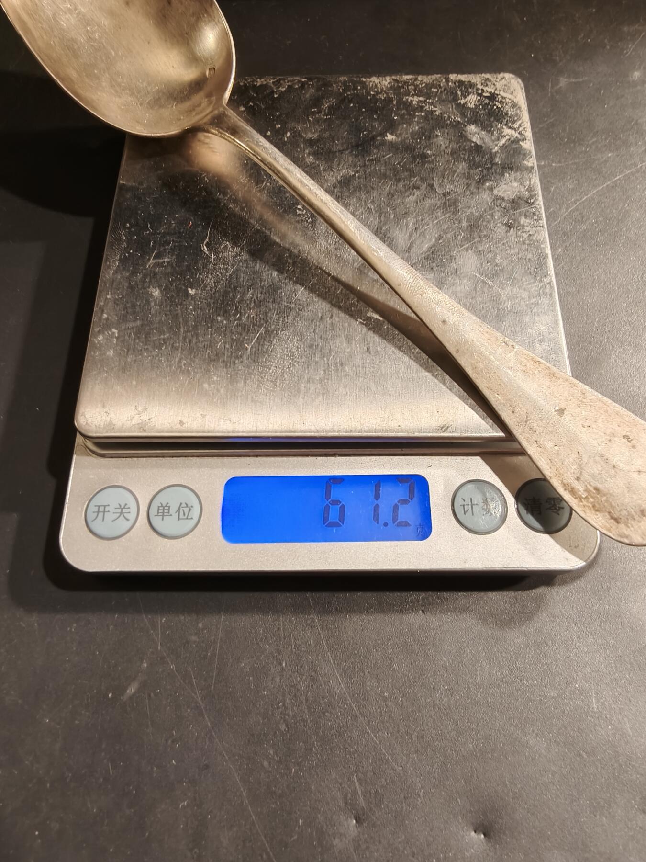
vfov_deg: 73.9
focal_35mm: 23
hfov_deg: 58.9
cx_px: 323
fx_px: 572
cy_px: 431
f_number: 2
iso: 160
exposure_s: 1/53.6
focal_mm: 2.32
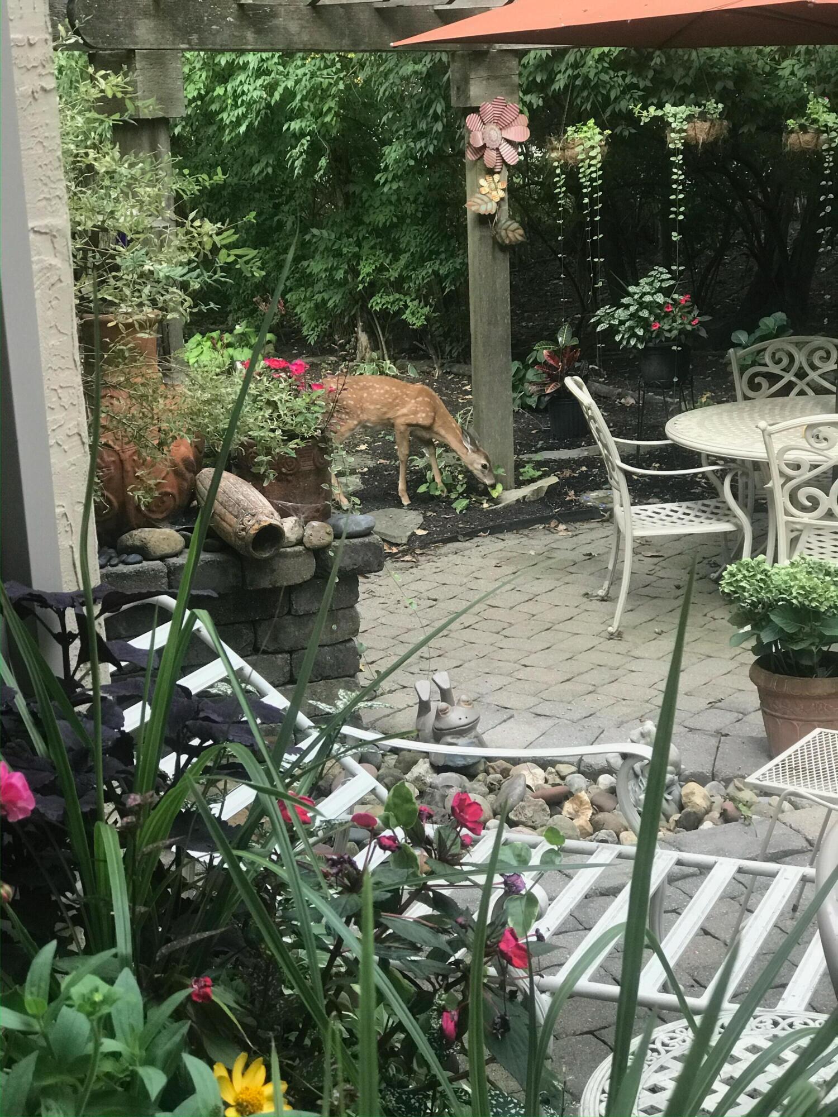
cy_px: 558
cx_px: 419
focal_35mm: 57
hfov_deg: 25.7
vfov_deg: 33.8
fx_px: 1840
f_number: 2.8
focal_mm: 6.6
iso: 80
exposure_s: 1/60
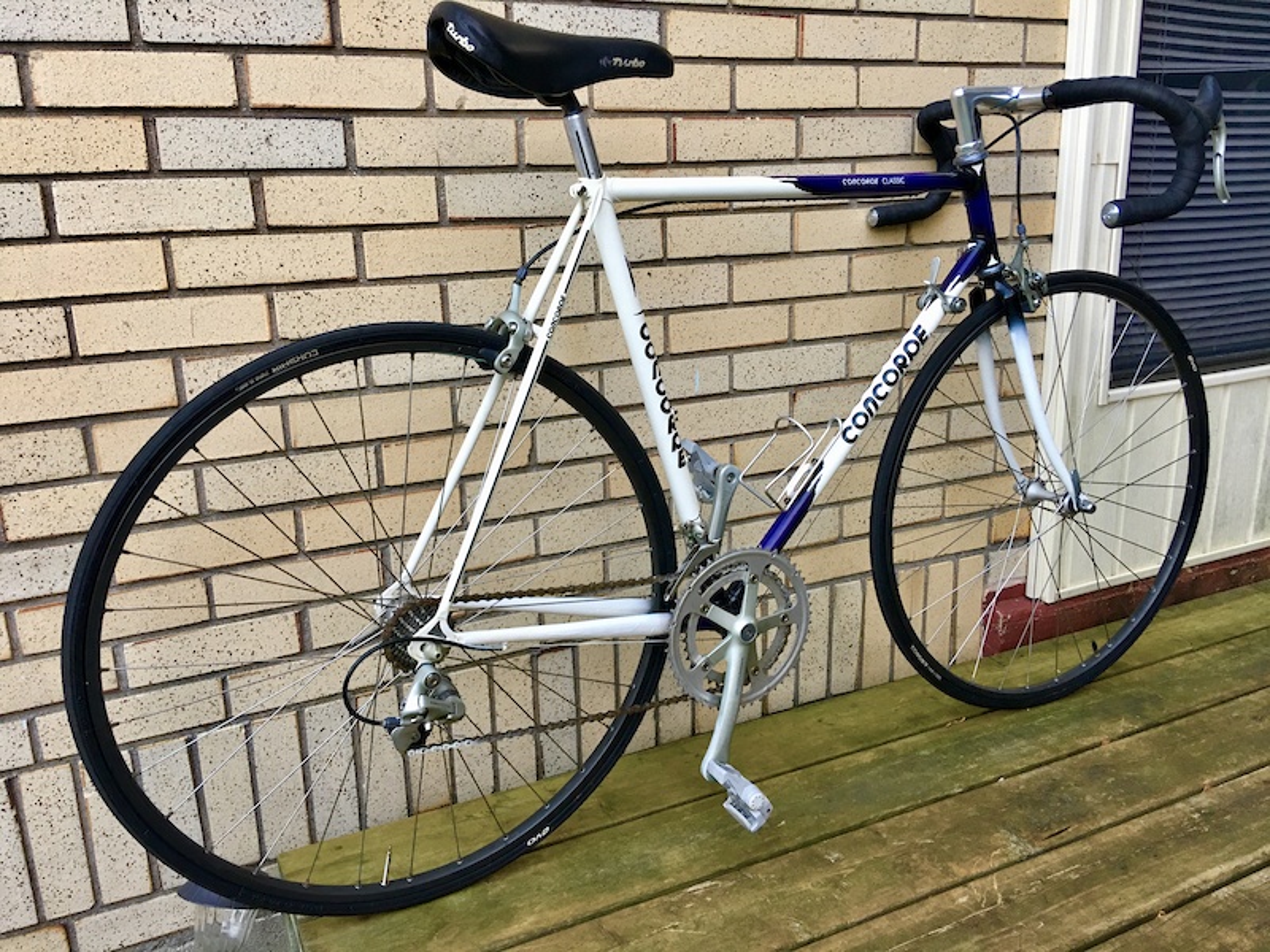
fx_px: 1064
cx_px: 635
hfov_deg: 61.7
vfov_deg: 48.2
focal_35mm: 29
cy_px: 476
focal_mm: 4.15
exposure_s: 1/15
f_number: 2.2
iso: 25
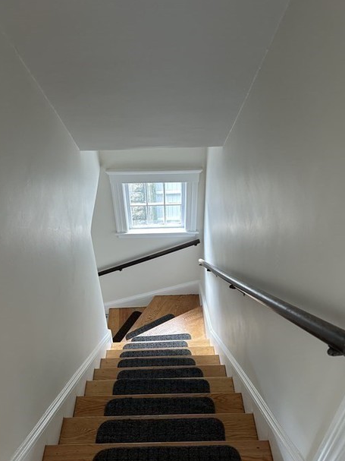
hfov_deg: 46.8
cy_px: 264
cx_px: 169
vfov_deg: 59.7
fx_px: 399
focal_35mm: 30
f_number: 1.5
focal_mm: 5.7
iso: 125
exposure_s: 1/83
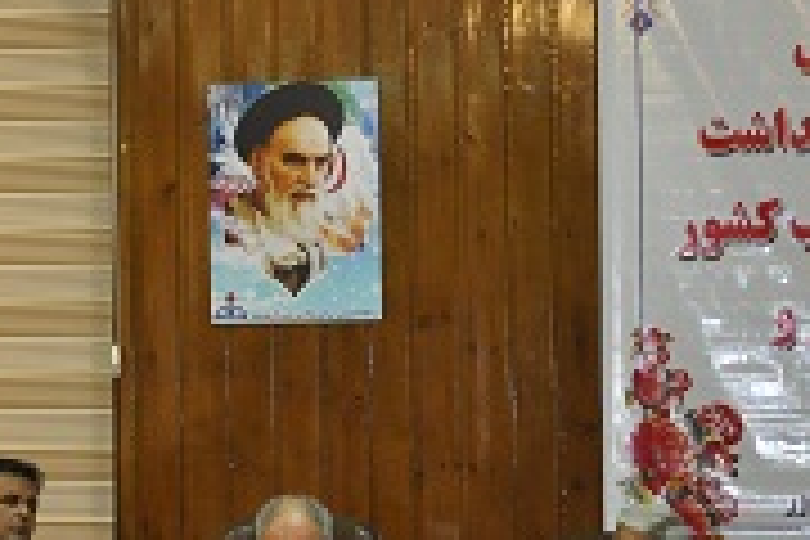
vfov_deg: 8.5
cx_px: 292
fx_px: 3622
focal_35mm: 161
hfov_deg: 12.7
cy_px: 169
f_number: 4.5
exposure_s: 1/80
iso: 800
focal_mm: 38
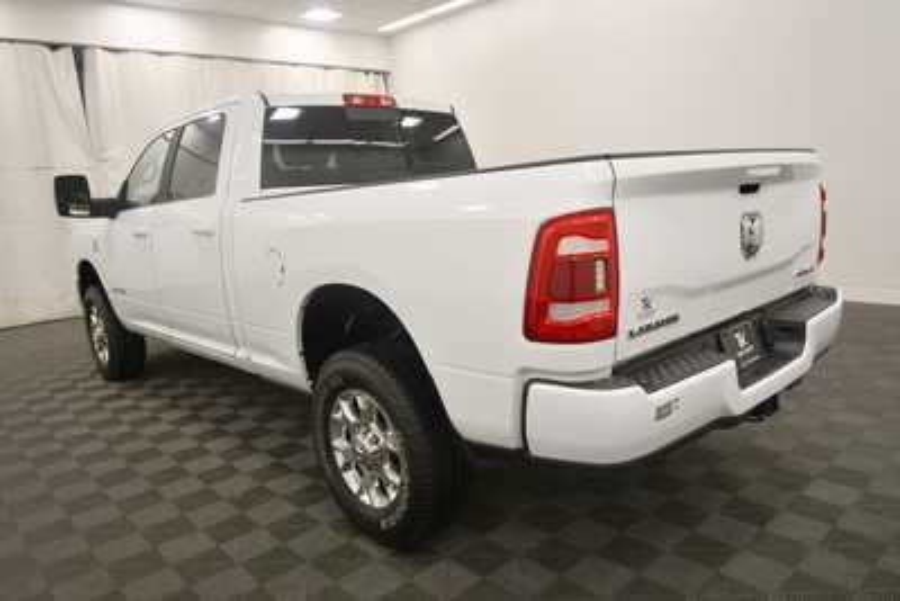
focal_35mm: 25
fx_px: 625
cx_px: 450
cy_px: 300
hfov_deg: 71.5
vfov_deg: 51.3
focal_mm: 17
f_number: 5.3
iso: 800
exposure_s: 1/250
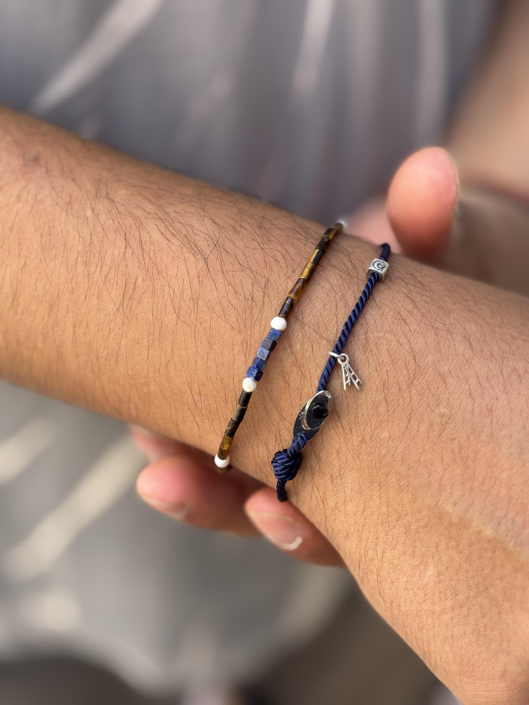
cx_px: 264
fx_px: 1060
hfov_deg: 28.0
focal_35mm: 52
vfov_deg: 36.8
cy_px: 352
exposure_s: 1/216
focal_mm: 5.96
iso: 32
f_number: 1.6
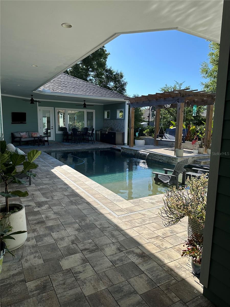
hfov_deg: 56.8
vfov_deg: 71.6
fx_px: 213
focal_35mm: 24
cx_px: 115
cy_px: 154
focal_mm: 6.86
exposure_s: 1/3155
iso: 80
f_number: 1.78
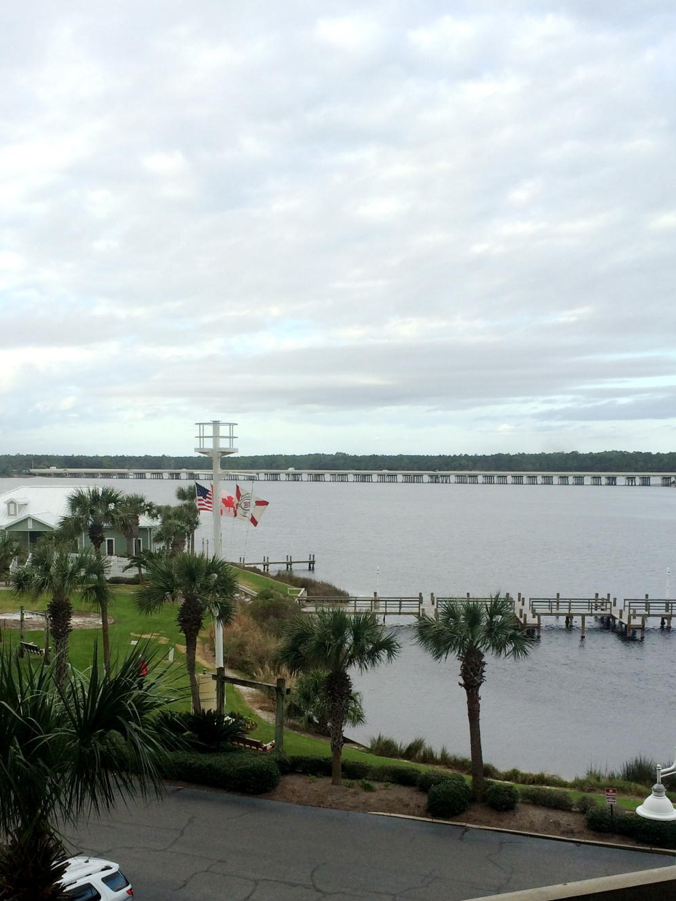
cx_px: 281
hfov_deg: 32.8
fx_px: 1145
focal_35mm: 44
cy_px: 587
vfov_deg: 42.5
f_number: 2.2
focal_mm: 4.15
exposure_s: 1/275
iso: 32
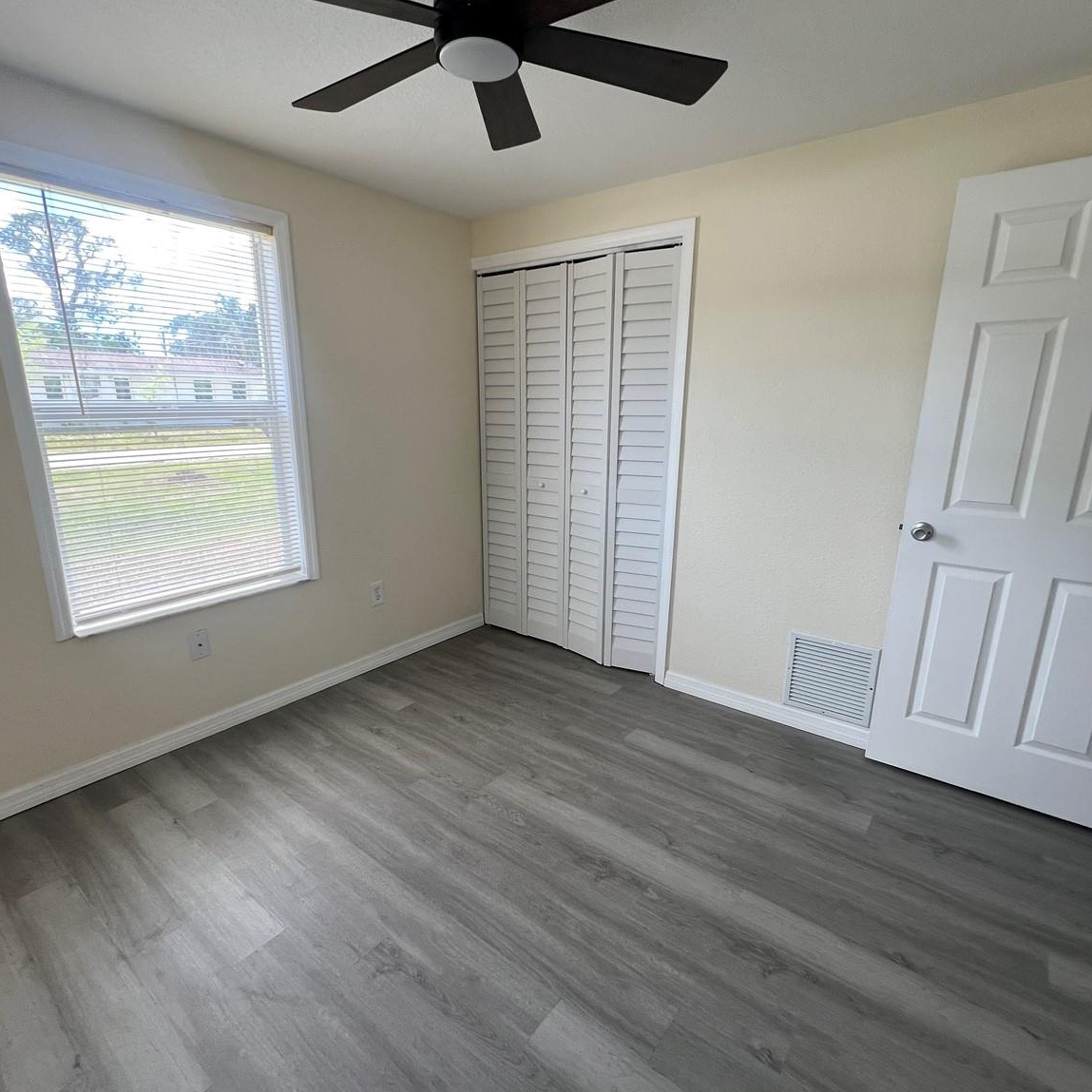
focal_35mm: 16
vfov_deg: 87.4
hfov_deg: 87.4
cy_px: 560
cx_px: 527
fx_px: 571
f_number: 1.8
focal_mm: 1.57
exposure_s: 1/99
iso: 40
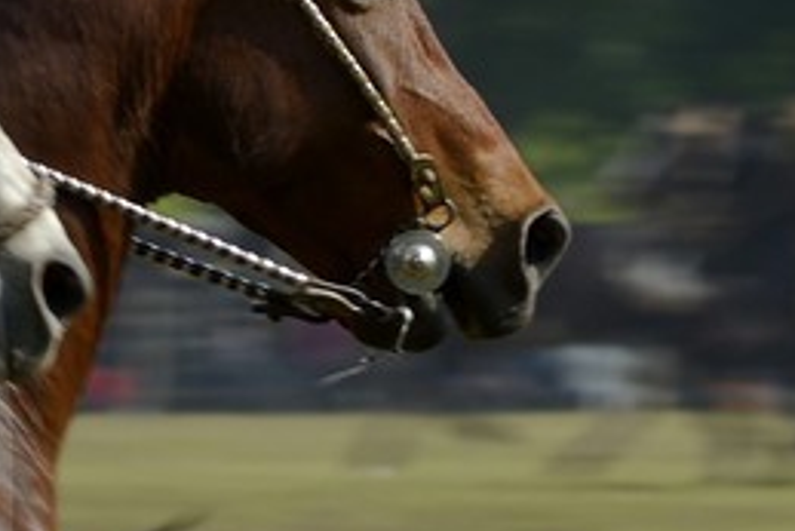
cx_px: -1255
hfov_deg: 2.5
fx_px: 17720
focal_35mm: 802
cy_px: 491
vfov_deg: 1.7
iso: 100
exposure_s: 1/125
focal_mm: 130
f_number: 10
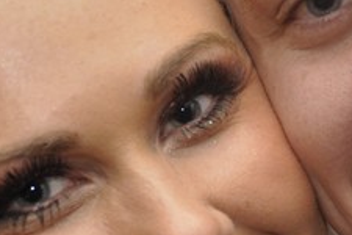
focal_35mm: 253
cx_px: 313
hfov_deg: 8.1
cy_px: 168
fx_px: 2474
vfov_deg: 5.4
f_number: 5
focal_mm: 38
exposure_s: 1/60
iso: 400
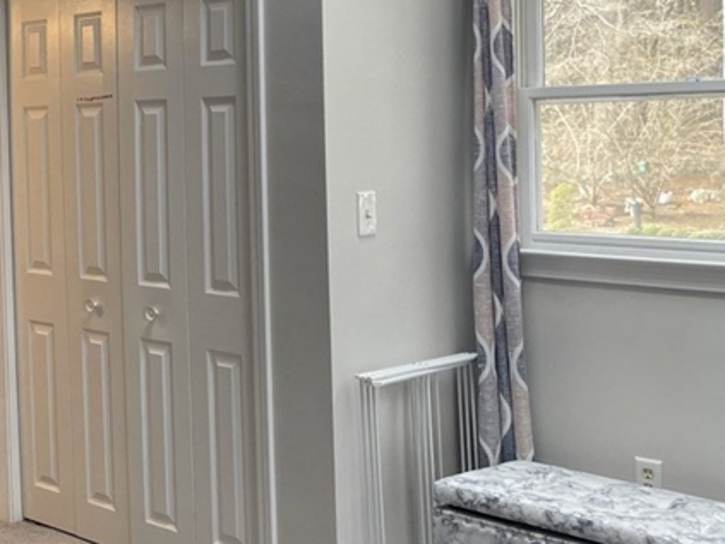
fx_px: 1319
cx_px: -45
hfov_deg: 28.3
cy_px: 170
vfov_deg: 23.1
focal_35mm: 63
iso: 100
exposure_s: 1/120
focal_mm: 4.2
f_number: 1.6
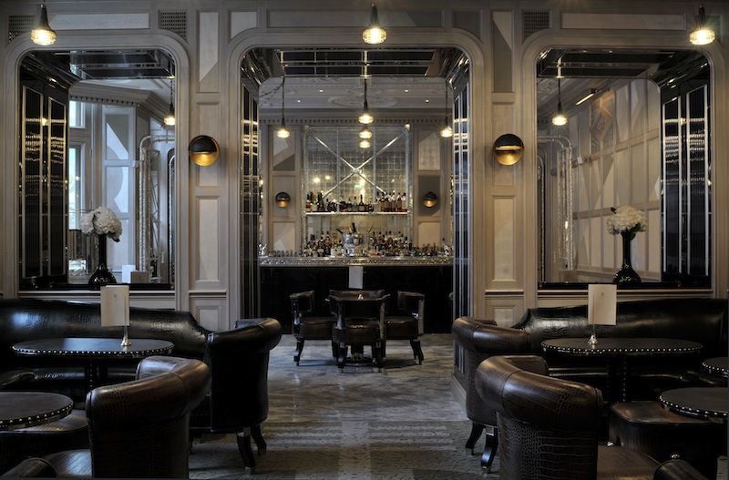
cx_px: 364
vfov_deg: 36.6
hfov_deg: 53.3
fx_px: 726
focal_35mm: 36
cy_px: 240
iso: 200
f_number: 4.5
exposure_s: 1/13
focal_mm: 24
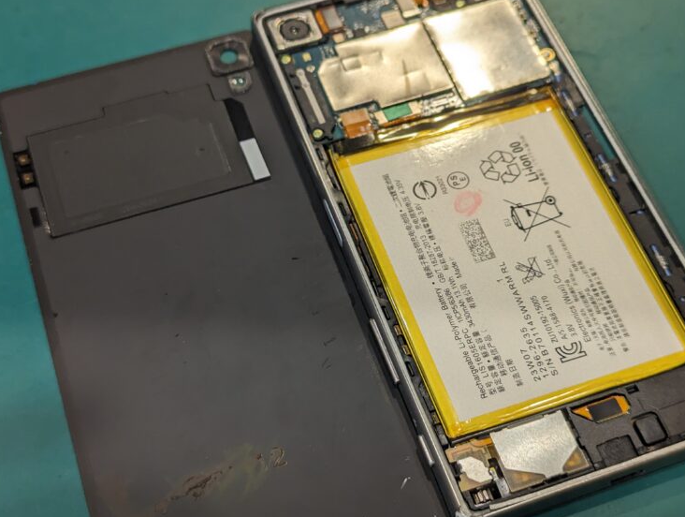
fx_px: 1170
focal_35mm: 59
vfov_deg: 24.9
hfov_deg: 32.6
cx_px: 357
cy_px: 268
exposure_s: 1/138
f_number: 1.85
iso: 47
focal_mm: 6.81
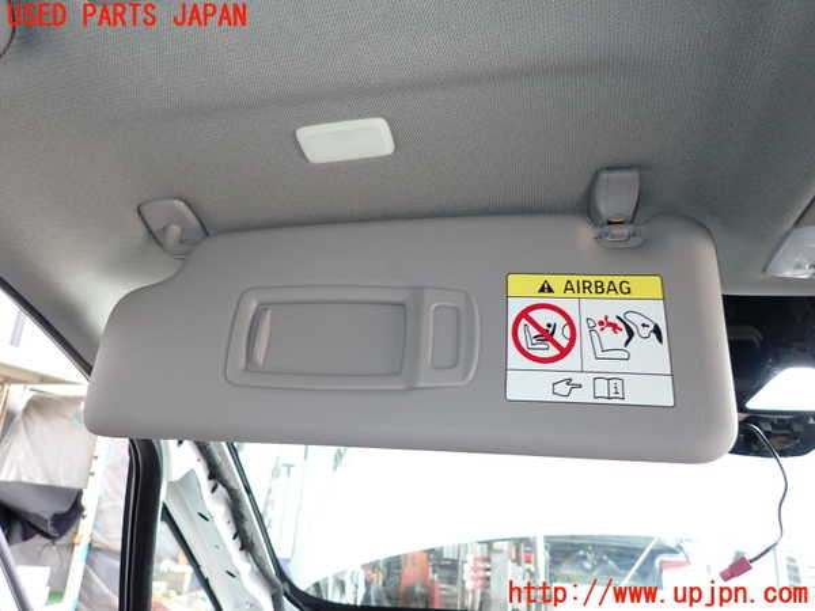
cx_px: 408
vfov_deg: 54.9
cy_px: 306
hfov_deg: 69.4
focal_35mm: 25
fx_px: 589
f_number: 2
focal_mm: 4.5
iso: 200
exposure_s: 1/40
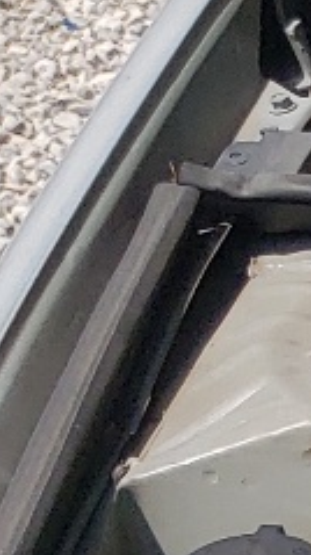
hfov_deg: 5.0
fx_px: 2792
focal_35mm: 190
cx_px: 1608
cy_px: 1175
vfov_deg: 10.3
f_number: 1.5
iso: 50
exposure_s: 1/5000
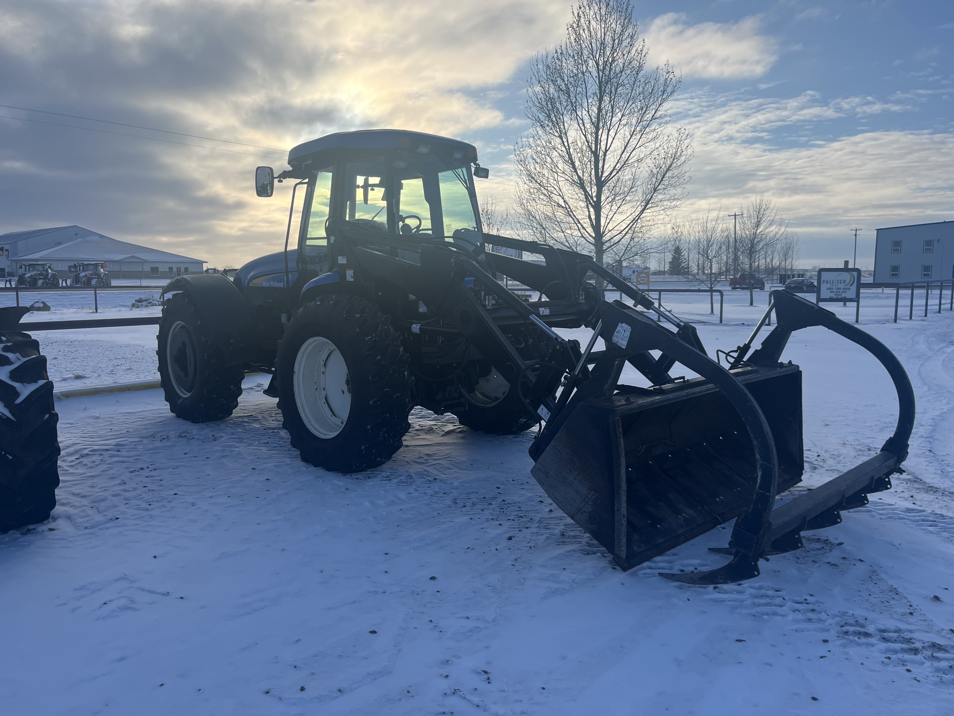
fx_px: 717
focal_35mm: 26
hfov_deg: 67.3
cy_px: 358
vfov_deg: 53.1
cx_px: 477
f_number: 1.6
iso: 50
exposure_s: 1/4149
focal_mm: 5.1
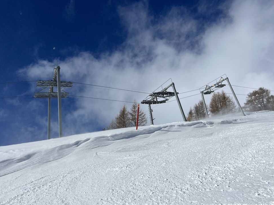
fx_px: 214
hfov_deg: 65.3
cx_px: 136
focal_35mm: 27
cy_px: 102
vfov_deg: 51.3
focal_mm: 5.7
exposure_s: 1/16393
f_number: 1.5
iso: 50
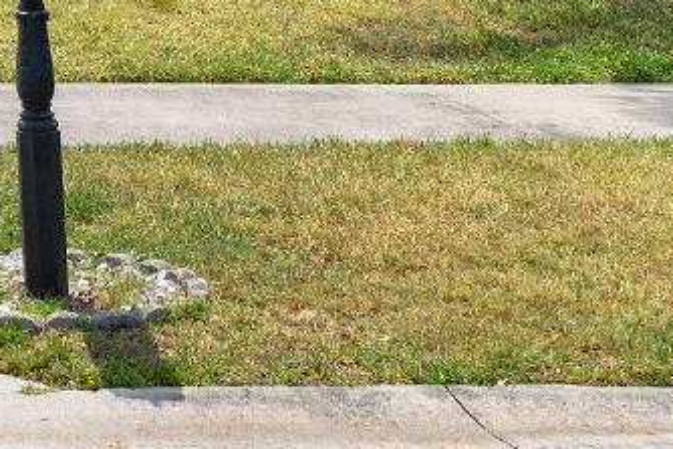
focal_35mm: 124
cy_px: -258
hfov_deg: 15.1
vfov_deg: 10.6
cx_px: -397
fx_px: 2319
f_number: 7.1
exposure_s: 1/500
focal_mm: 24
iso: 250
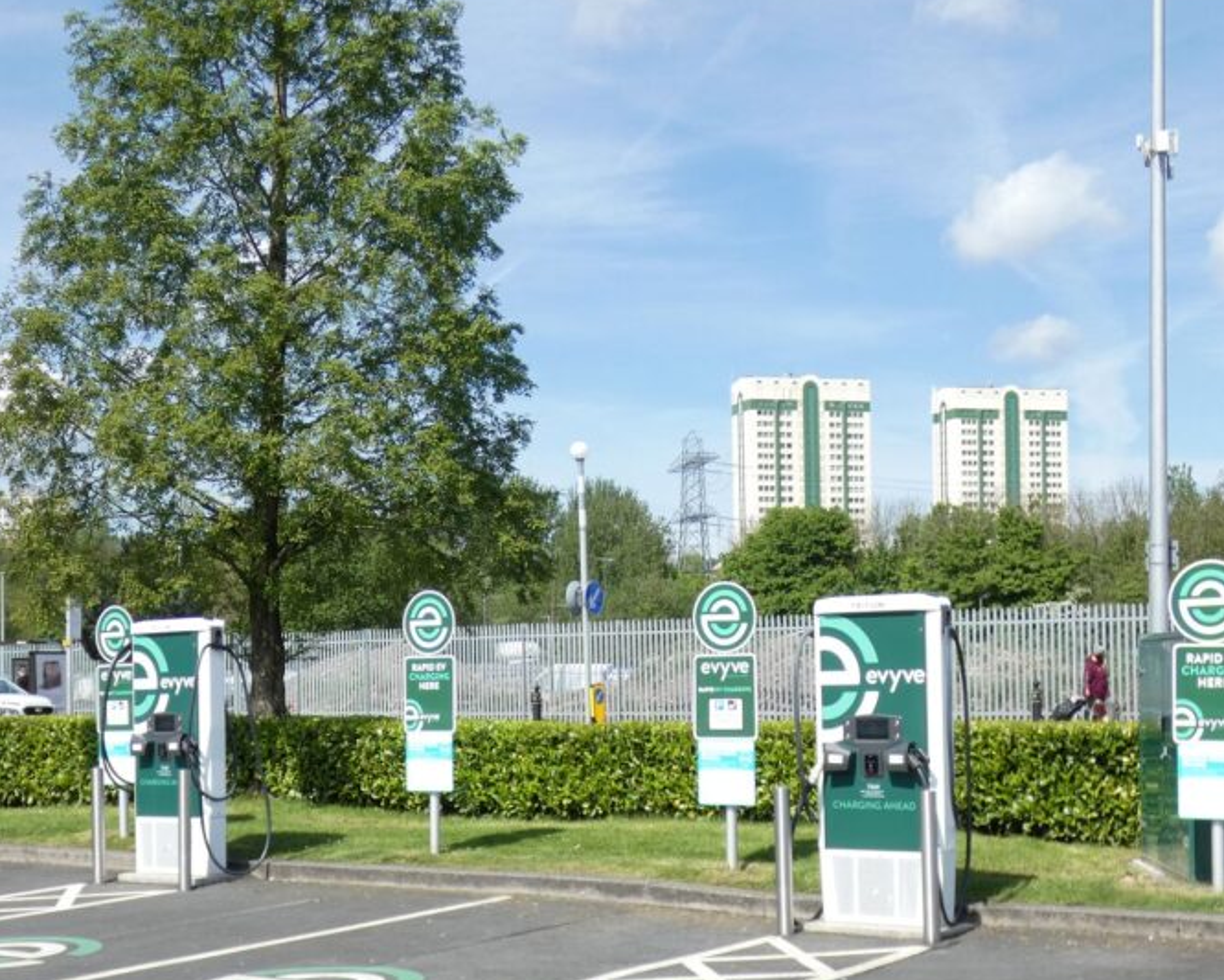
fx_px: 2065
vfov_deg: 26.6
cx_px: 584
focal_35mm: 57
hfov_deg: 33.0
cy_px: 594
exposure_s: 1/800
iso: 80
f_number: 3.5
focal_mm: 6.8
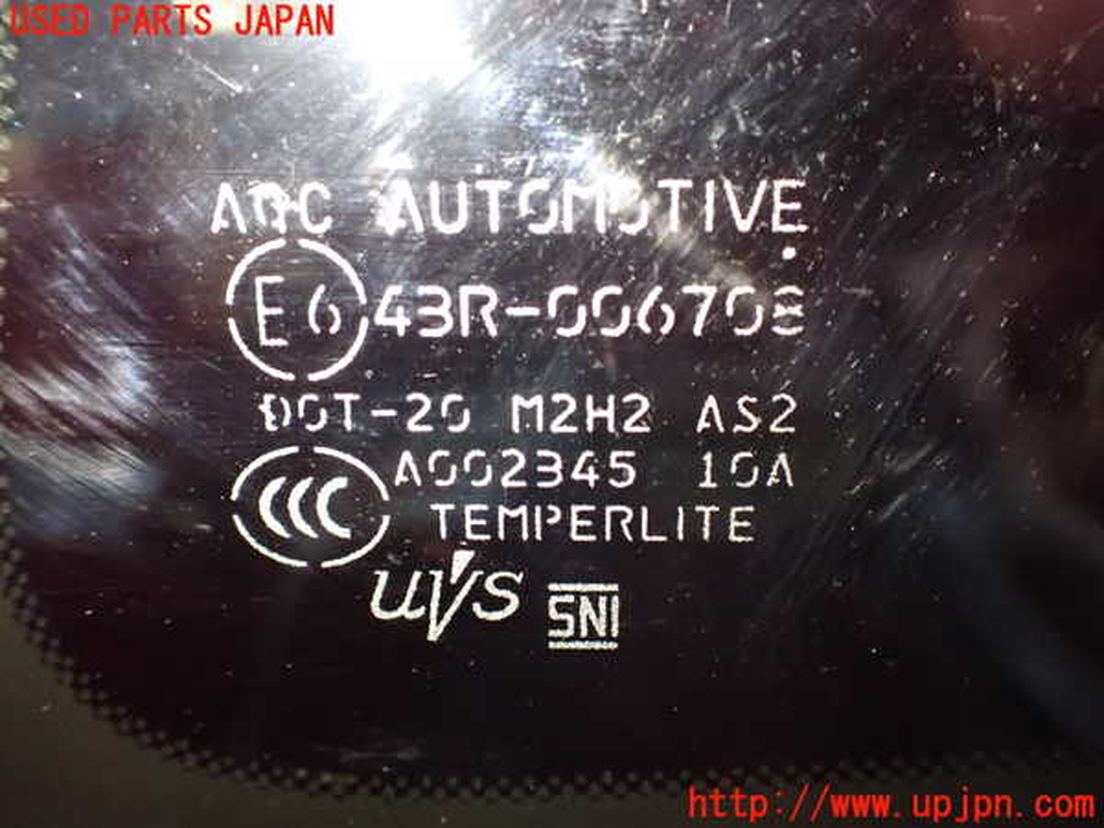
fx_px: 957
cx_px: 552
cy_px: 414
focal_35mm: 30
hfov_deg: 60.0
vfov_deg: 46.8
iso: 1250
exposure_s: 1/30
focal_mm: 5.4
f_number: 2.3
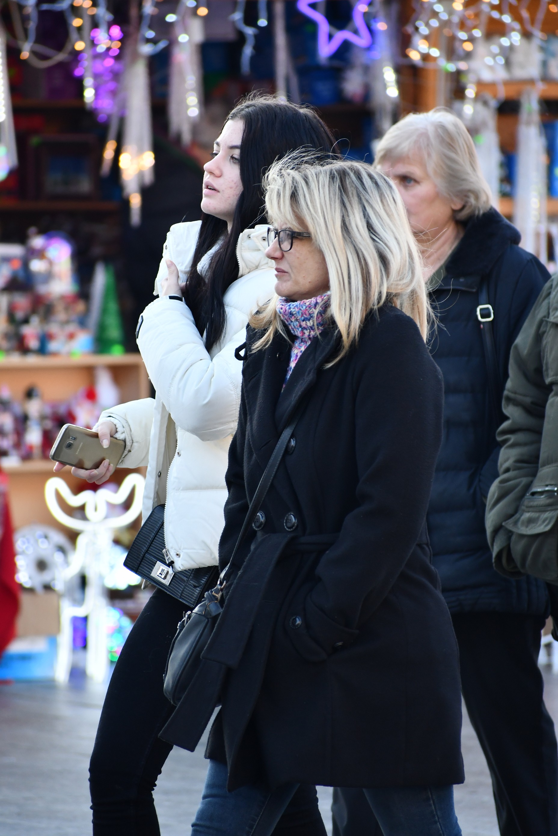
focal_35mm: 330
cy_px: 418
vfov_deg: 6.2
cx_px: 279
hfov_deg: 4.2
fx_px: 7672
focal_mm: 220
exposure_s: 1/500
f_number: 5.6
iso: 800
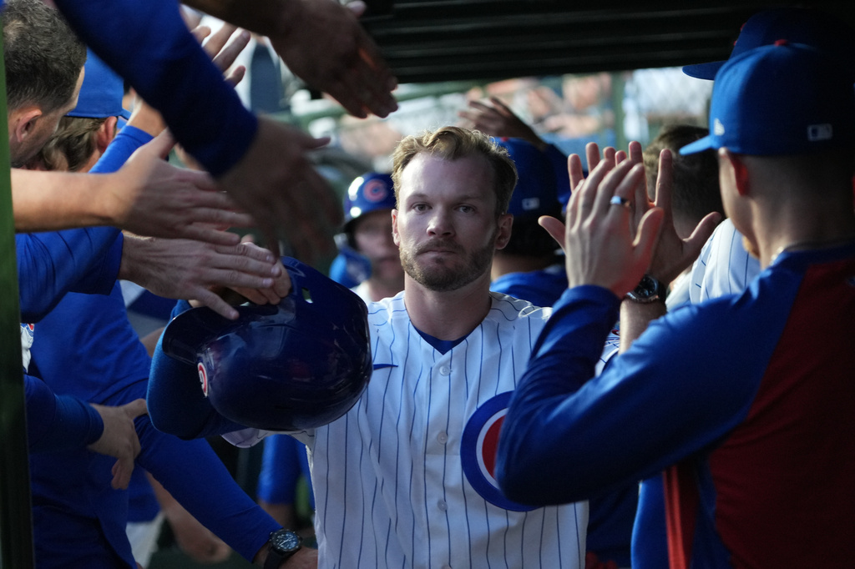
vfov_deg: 4.6
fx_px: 7122
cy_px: 284
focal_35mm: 300
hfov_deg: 6.9
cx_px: 428
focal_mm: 200
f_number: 5.6
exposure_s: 1/250
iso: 2500
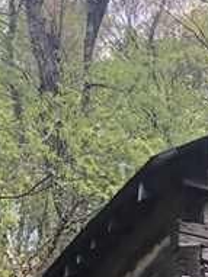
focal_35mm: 141
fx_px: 1131
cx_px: 426
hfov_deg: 9.7
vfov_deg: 12.6
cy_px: 525
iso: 20
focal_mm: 3.99
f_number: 1.8
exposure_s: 1/120
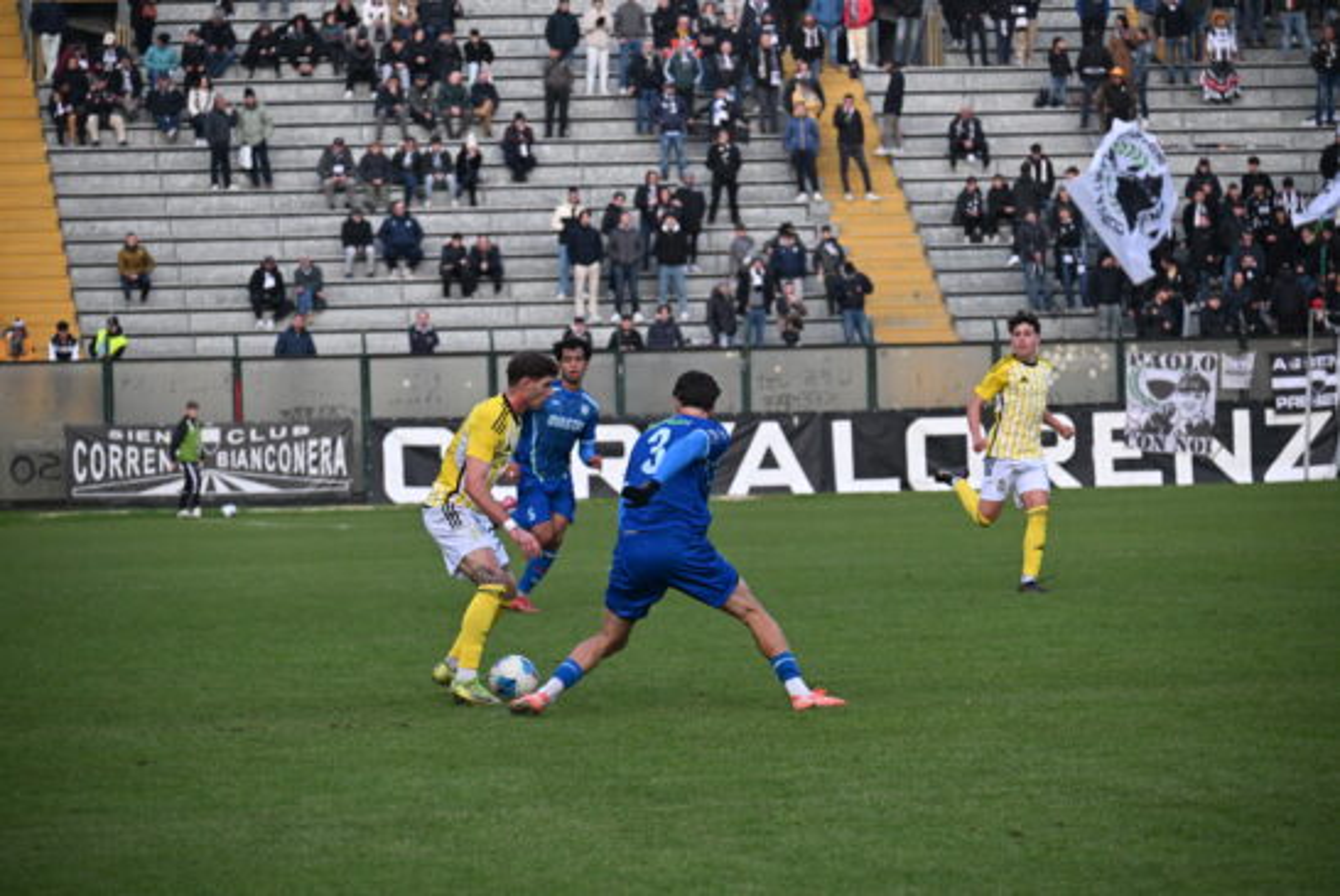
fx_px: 7264
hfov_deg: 10.5
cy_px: 448
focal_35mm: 195
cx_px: 670
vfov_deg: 7.1
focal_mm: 130
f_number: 5.3
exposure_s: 1/500
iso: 1400
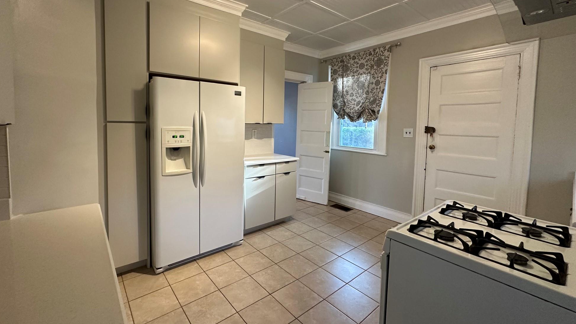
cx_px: 274
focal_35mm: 16
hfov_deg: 99.3
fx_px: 244
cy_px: 137
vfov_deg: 66.7
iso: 250
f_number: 2.2
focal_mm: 2.22
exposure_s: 1/120
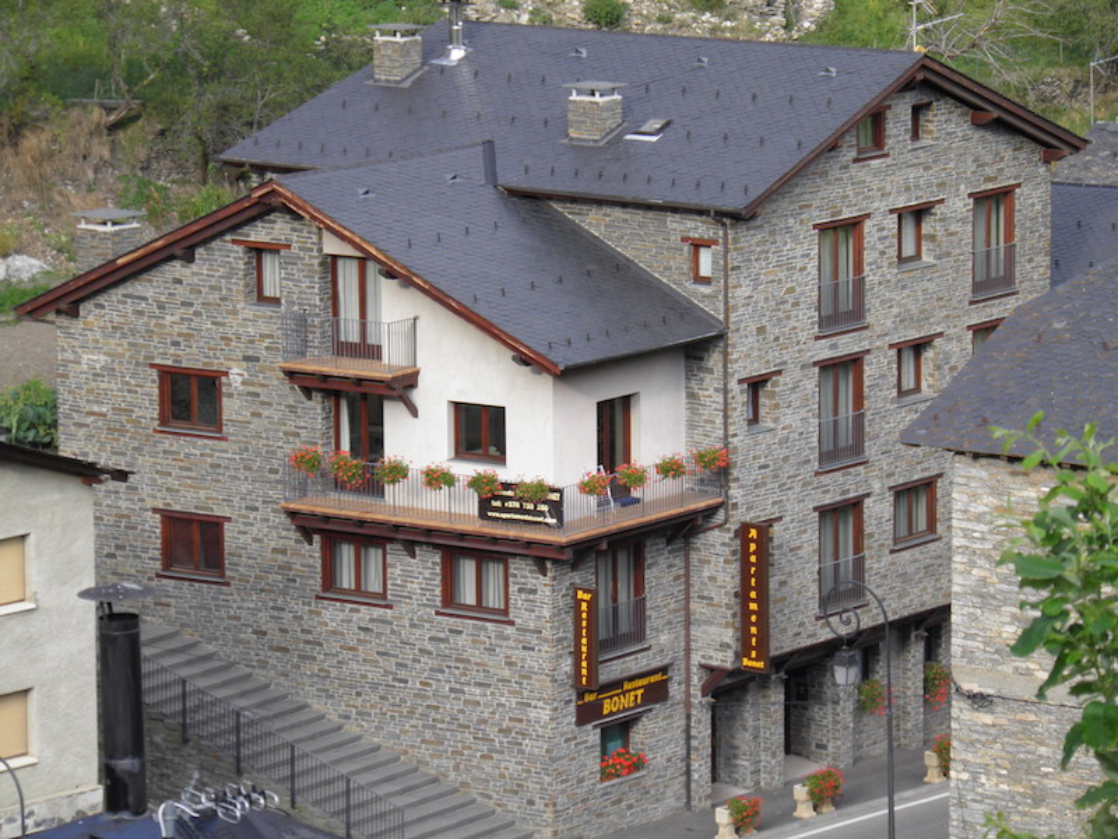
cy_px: 420
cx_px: 559
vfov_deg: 9.2
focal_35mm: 162
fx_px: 5232
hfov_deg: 12.2
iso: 50
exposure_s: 1/100
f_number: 4.1
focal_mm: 29.2
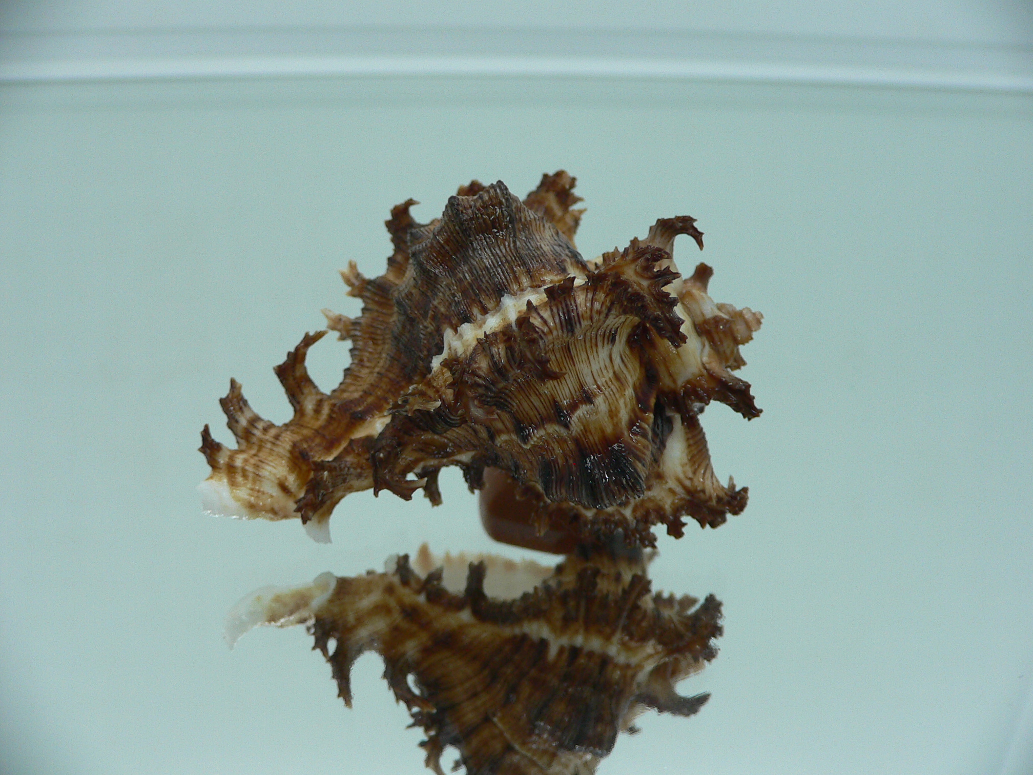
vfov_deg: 40.7
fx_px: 1044
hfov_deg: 52.6
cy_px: 388
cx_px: 516
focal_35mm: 35
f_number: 2.8
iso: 100
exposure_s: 1/60
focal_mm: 4.6
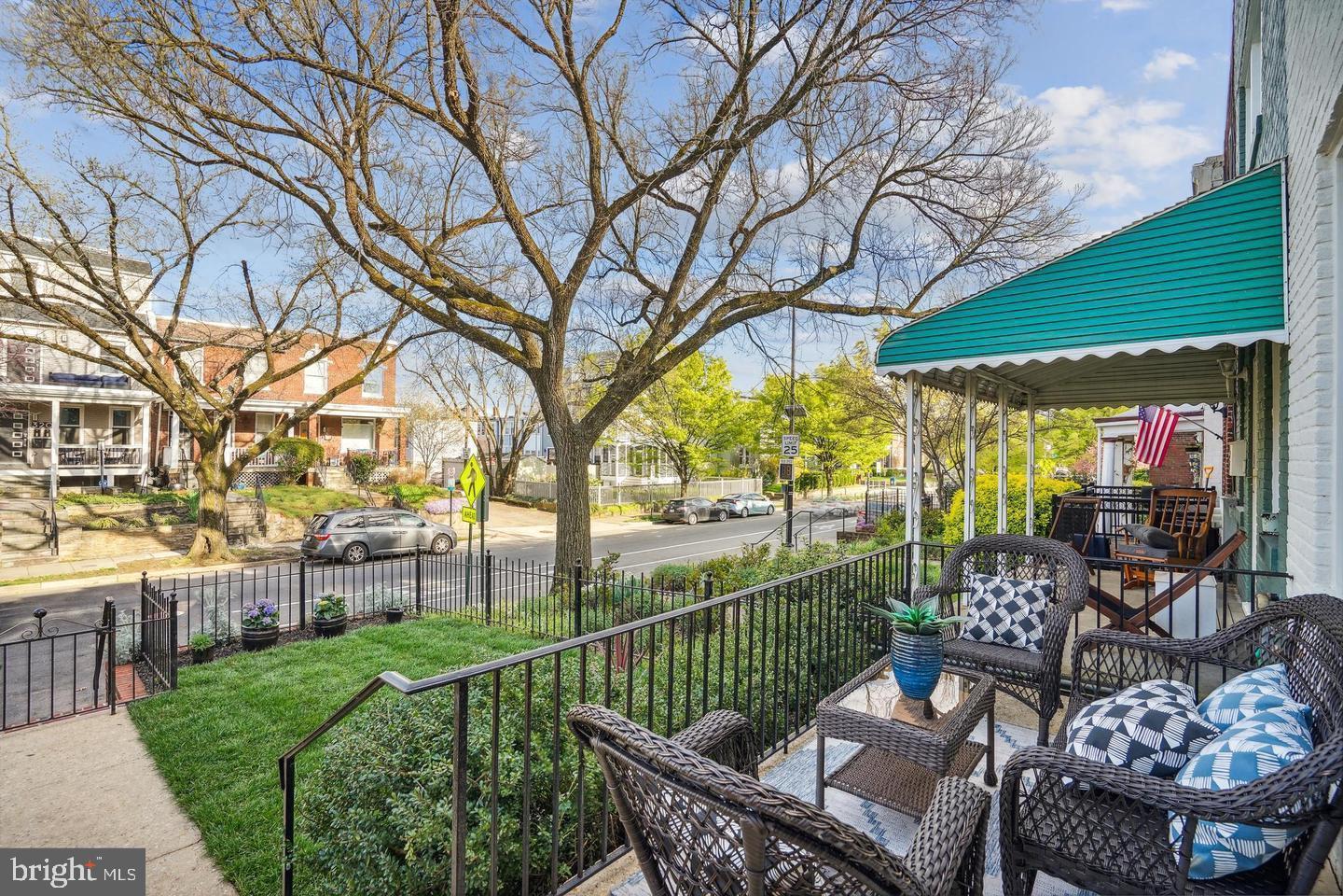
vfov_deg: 73.7
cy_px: 448
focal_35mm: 16
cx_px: 672
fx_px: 597
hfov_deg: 96.7
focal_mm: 16
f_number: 9
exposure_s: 1/320
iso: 500
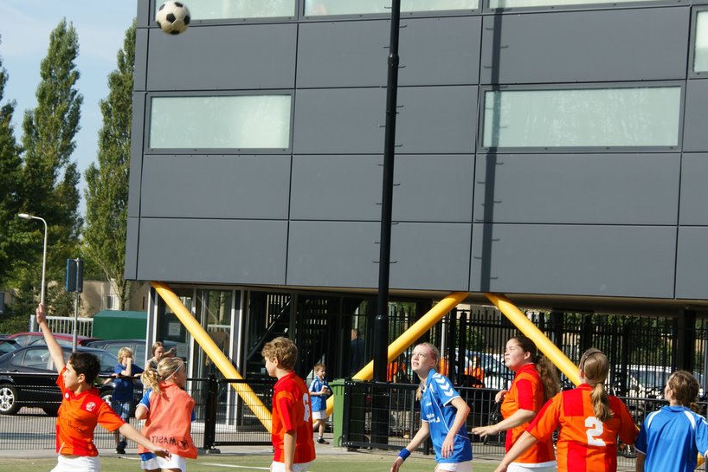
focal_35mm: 132
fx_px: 2595
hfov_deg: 15.5
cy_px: 264
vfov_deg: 10.4
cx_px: 324
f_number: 9
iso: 200
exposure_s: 1/400
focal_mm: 60
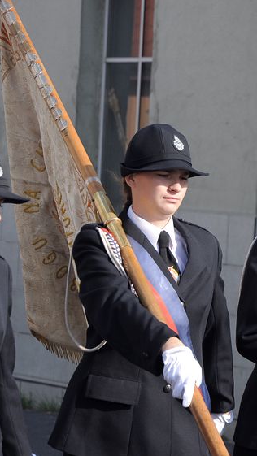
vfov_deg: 8.6
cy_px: 228
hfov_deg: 4.9
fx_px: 3023
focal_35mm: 250
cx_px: 173
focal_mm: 105
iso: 400
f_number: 7.1
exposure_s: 1/800
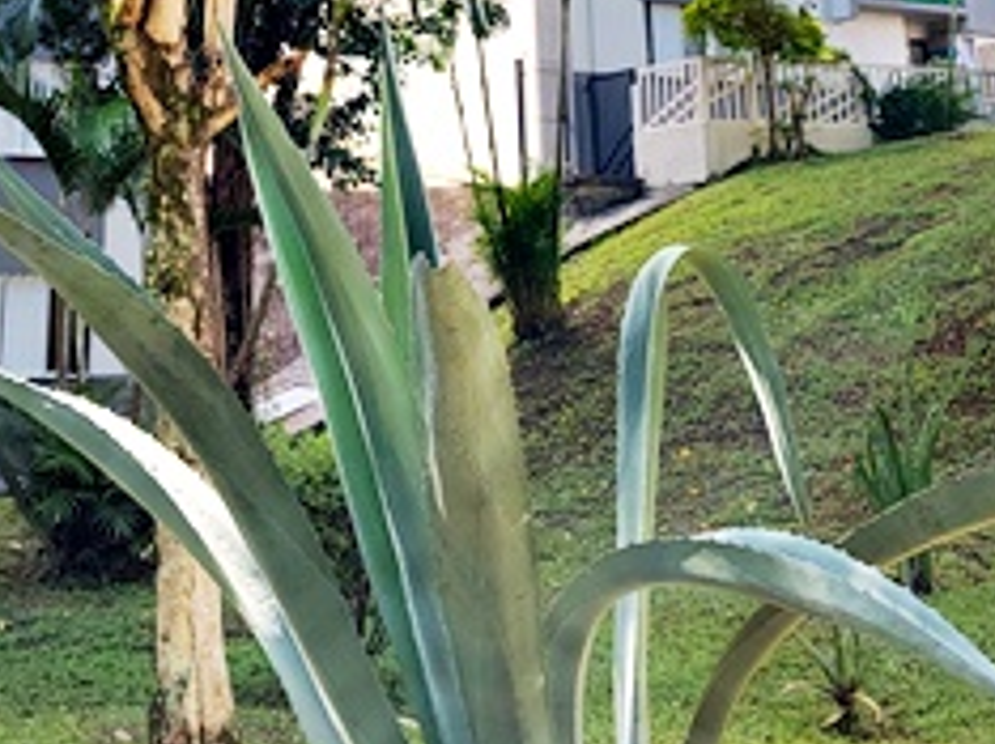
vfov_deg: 21.1
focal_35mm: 63
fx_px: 1809
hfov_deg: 30.7
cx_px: 472
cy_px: -225
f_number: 1.8
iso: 100
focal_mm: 5.56
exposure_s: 1/442
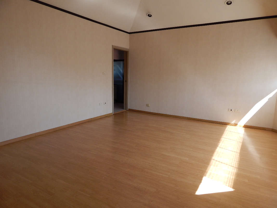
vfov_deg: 58.9
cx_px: 138
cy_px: 104
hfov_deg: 73.9
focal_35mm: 23
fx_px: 184
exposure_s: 1/60
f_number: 3
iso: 125
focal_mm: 4
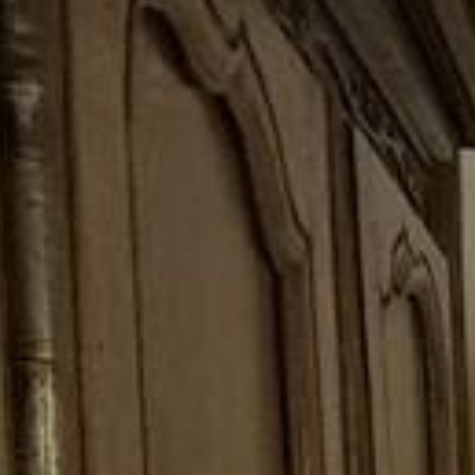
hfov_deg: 8.7
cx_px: 1812
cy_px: 751
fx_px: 1521
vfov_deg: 16.0
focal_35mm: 98
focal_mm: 2.22
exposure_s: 1/99
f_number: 2.2
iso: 250
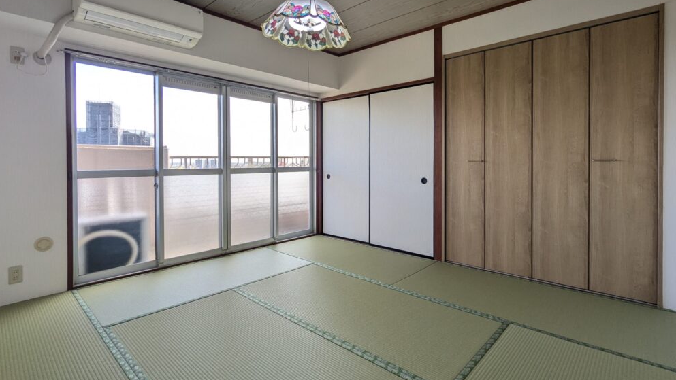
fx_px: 323
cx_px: 333
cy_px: 166
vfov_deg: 60.8
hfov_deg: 92.6
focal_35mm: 18
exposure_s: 1/225
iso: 50
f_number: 2.2
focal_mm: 2.35
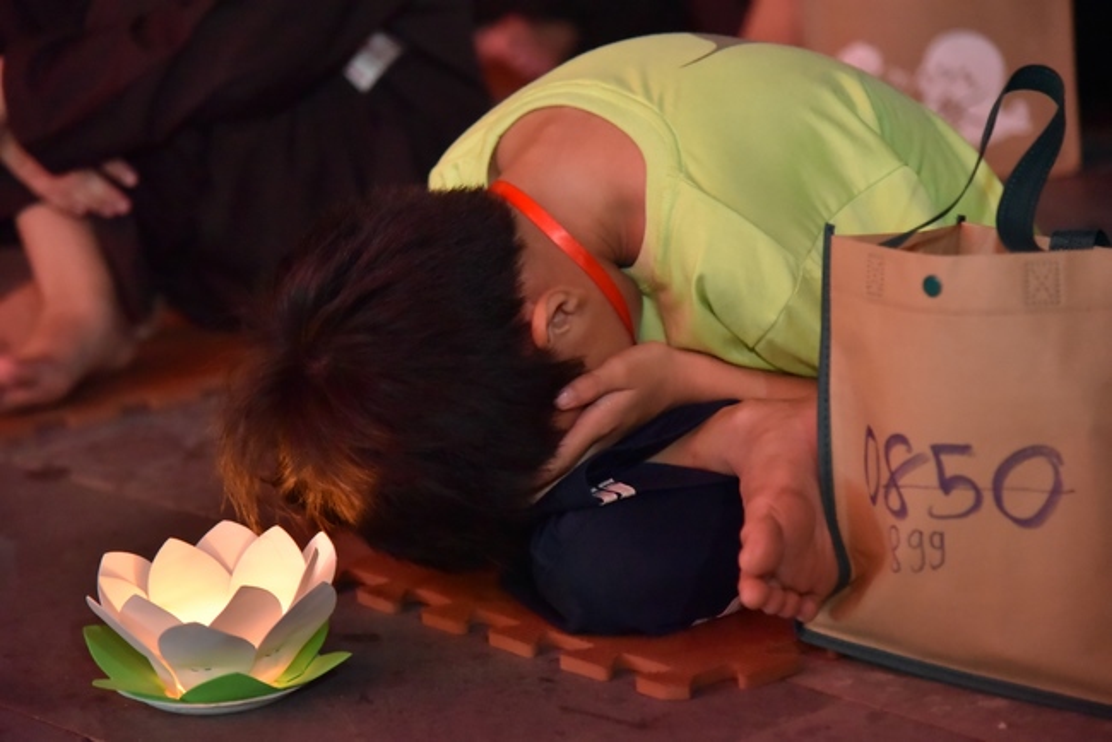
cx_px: 556
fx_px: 3708
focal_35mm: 120
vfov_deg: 11.4
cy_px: 371
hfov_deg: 17.1
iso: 8000
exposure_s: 1/80
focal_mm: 120
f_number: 4
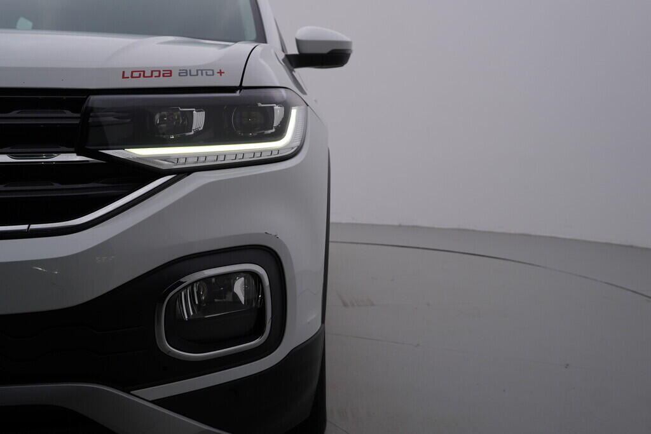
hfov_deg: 53.1
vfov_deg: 36.9
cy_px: 217
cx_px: 326
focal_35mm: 36
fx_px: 651
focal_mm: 24
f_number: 5.6
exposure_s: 1/160
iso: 125
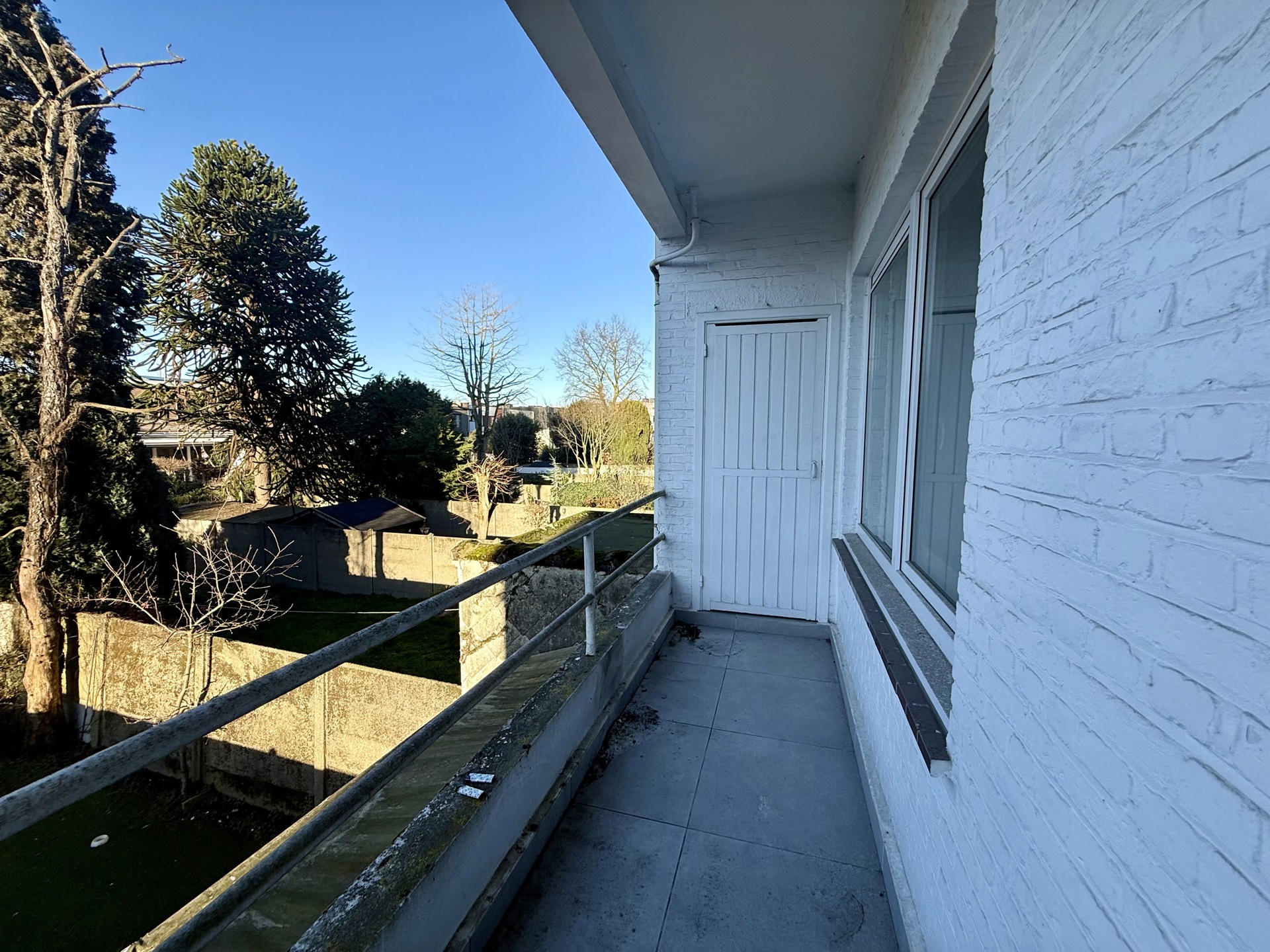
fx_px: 514
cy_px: 476
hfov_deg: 102.1
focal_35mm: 14
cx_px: 635
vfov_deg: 85.7
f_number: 2.2
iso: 50
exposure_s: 1/631
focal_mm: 2.22
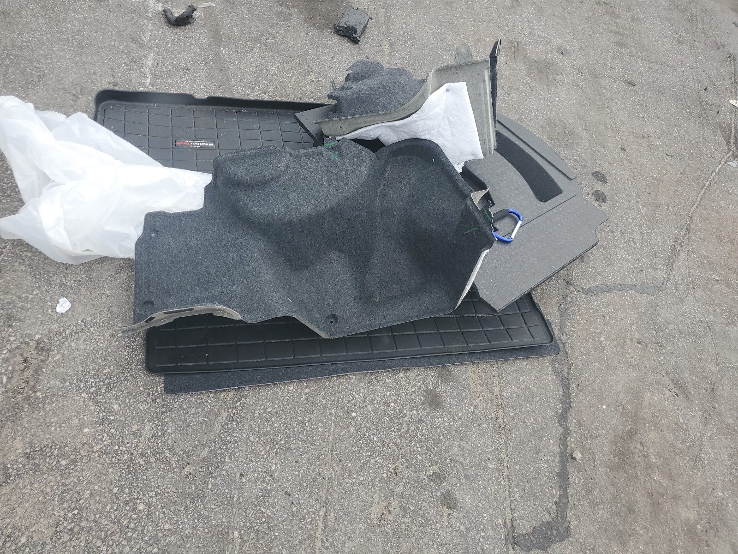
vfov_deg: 53.1
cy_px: 277
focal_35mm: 26
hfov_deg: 67.3
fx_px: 554
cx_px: 369
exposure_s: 1/556
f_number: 1.5
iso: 50
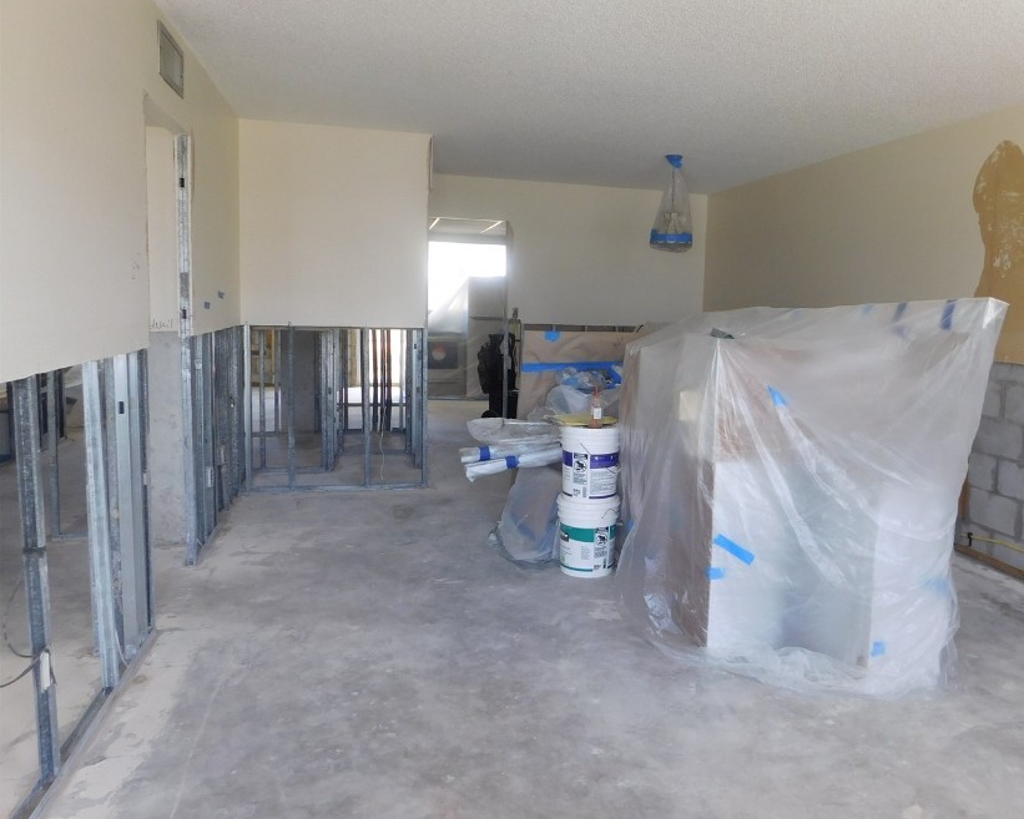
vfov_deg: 51.5
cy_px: 391
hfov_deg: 61.4
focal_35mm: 28
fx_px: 849
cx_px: 637
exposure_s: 1/80
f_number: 3
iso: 125
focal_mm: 4
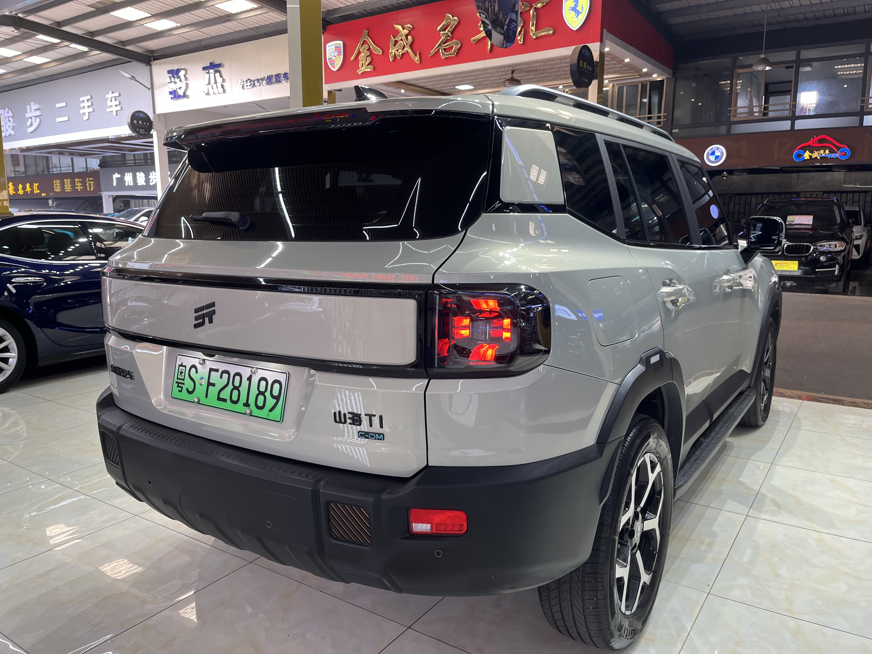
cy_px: 327
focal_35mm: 26
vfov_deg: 53.1
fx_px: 655
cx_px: 436
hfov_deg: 67.3
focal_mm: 5.1
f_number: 1.6
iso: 80
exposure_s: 1/115
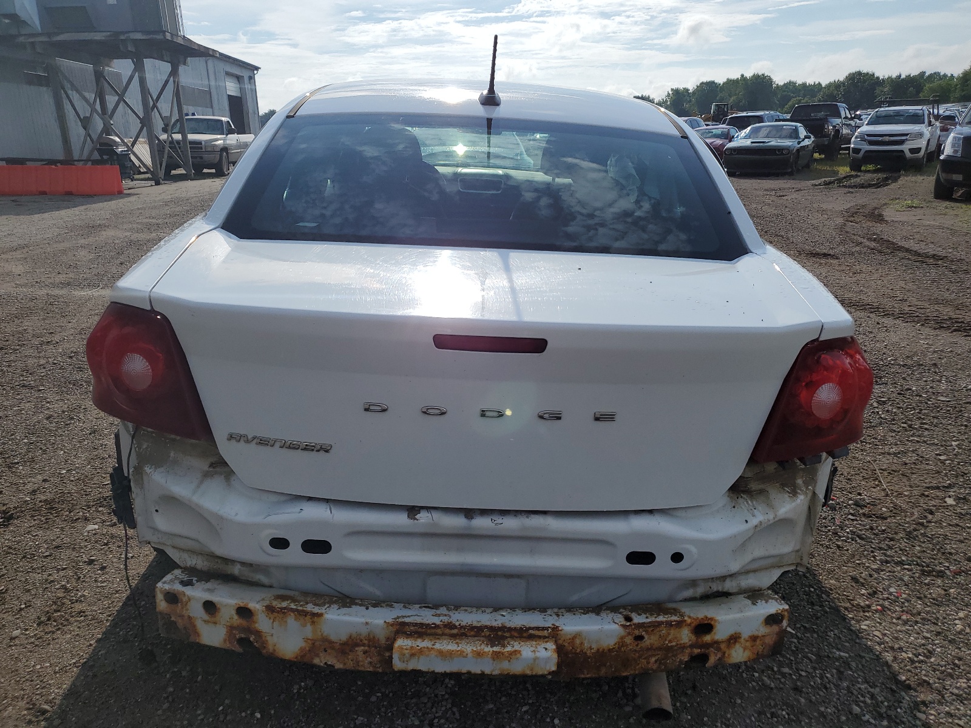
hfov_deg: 67.3
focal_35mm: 26
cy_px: 364
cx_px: 486
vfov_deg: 53.1
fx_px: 729
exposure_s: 1/10000
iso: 50
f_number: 1.5
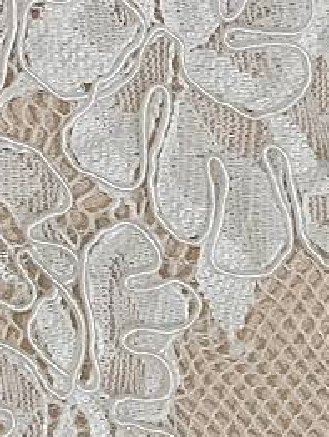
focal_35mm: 404
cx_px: 1007
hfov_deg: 3.6
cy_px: 854
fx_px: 5111
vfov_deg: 4.8
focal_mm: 30.2
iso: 200
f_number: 3.6
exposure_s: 1/85
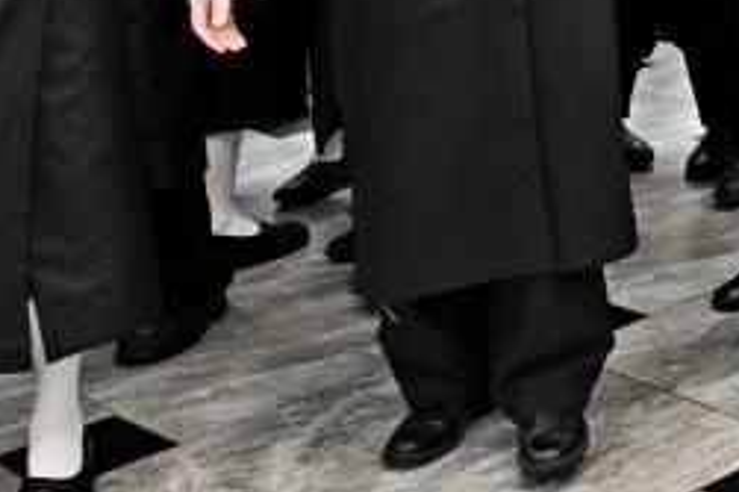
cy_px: -290
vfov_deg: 13.0
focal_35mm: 98
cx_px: 1148
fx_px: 2010
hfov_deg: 18.2
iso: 500
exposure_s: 1/160
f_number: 4
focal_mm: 24
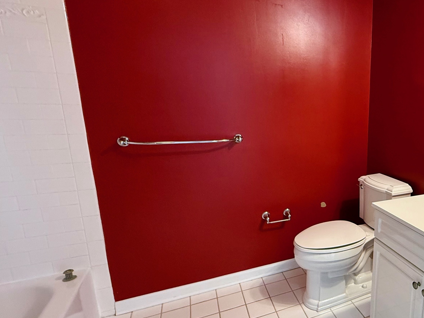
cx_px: 360
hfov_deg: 63.0
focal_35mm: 24
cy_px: 168
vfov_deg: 56.8
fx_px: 294
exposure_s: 1/60
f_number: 2.2
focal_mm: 2.22
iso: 320
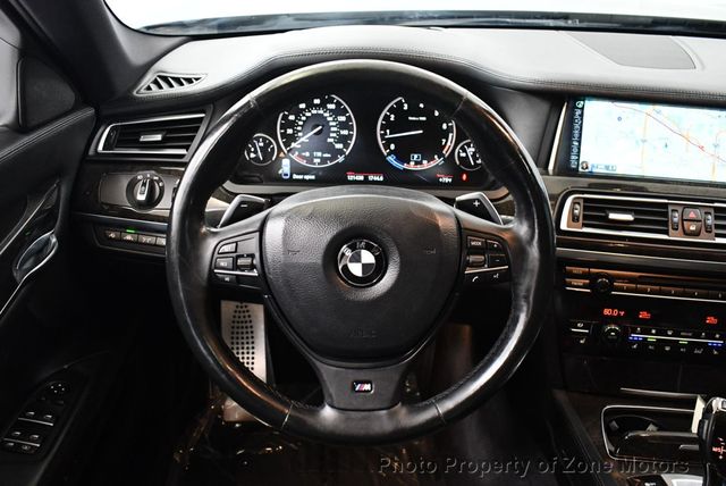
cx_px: 363
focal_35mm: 36
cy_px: 243
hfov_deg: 53.1
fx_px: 727
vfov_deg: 36.9
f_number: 3.5
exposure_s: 1/60
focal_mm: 18
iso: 3200
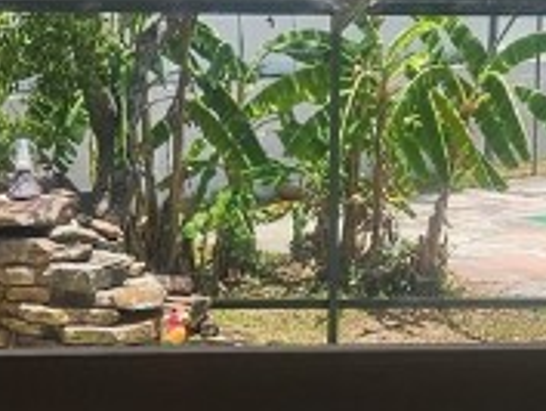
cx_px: 330
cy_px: 399
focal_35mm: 133
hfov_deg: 14.8
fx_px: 2099
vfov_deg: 11.1
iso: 25
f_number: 1.8
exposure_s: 1/1030
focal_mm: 5.4
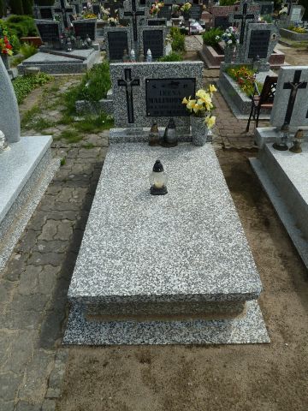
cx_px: 154
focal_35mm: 25
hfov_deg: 54.9
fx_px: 297
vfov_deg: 69.4
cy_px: 206
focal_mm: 4.1
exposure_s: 1/400
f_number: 4
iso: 80
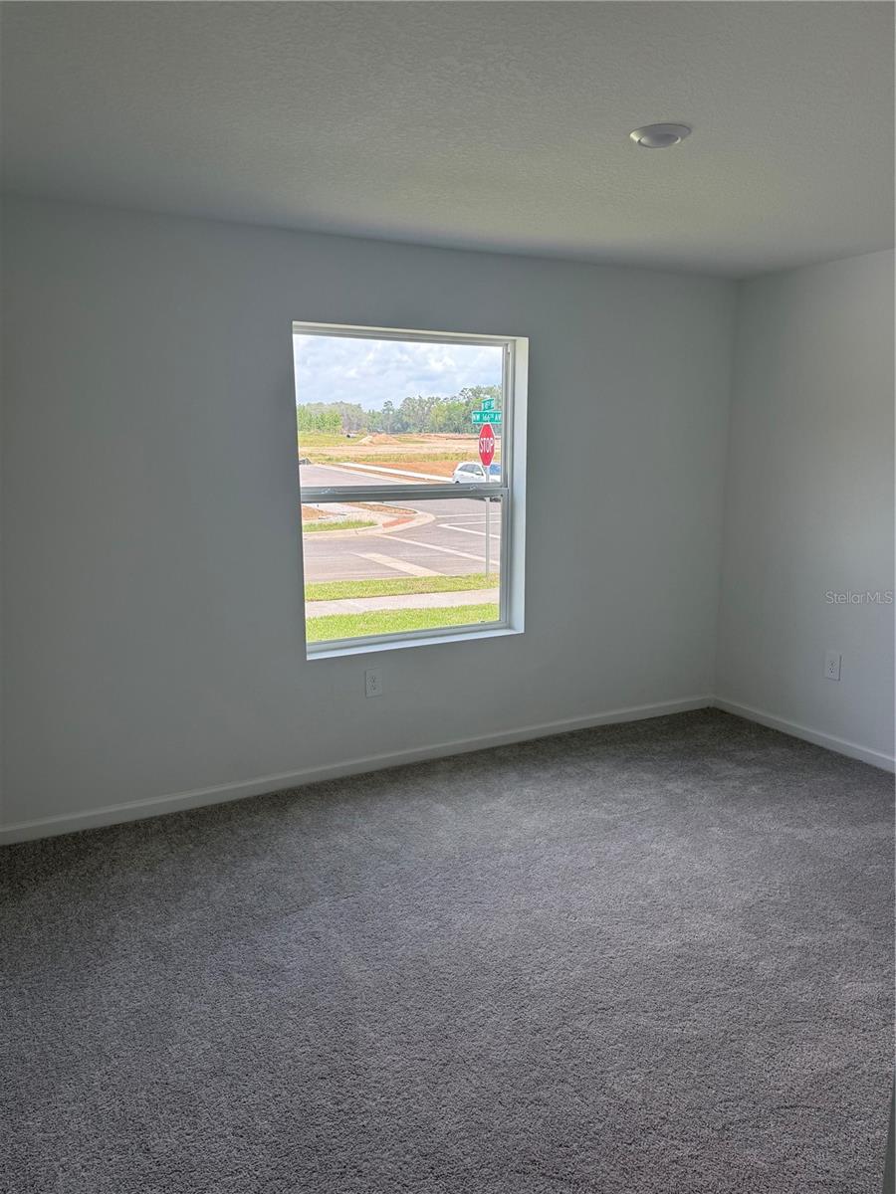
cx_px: 448
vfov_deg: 71.6
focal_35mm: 24
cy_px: 597
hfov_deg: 56.8
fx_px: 828
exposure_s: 1/627
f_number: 1.78
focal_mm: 6.76
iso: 100
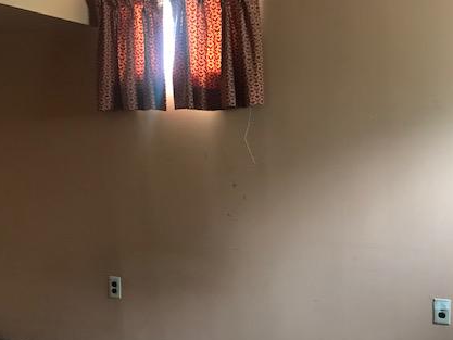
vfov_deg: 33.6
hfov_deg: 43.1
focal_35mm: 43
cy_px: 190
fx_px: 563
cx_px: 307
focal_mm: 3.99
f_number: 1.8
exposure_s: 1/12
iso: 100
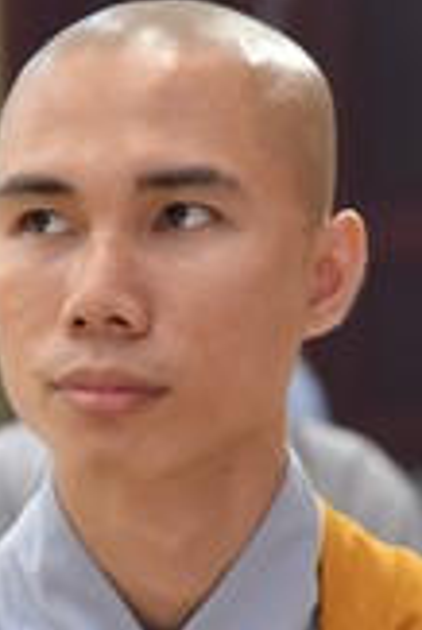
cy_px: 715
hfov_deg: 3.3
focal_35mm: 419
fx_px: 7351
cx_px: 58
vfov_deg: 4.9
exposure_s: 1/125
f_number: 5
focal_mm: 105
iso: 3200
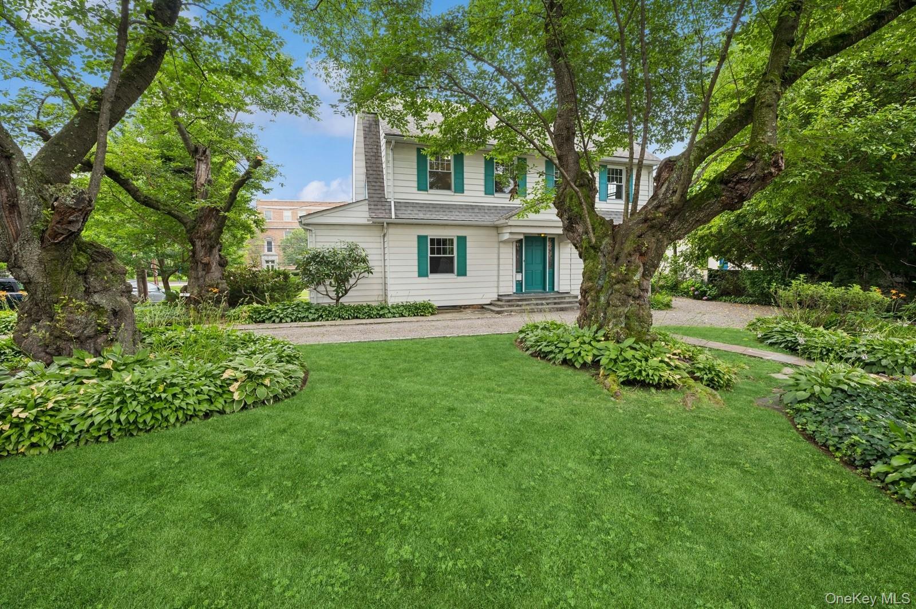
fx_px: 381
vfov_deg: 77.2
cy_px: 304
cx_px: 458
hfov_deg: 100.4
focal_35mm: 15
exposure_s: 1/50
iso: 200
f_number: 11
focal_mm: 15
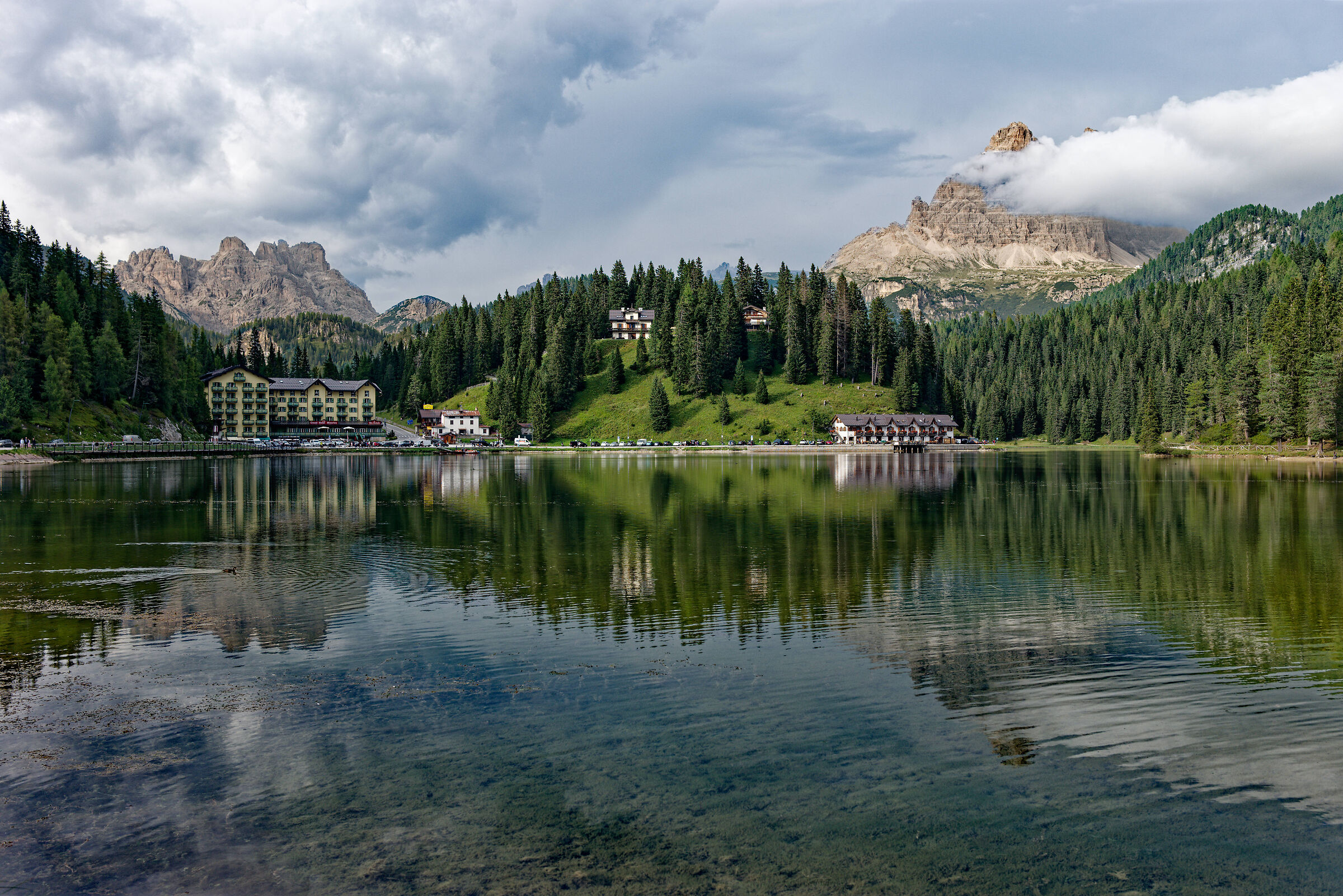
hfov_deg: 50.7
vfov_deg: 35.1
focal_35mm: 38
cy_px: 448
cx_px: 672
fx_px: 1418
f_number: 4
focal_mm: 38
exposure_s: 1/400
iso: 50
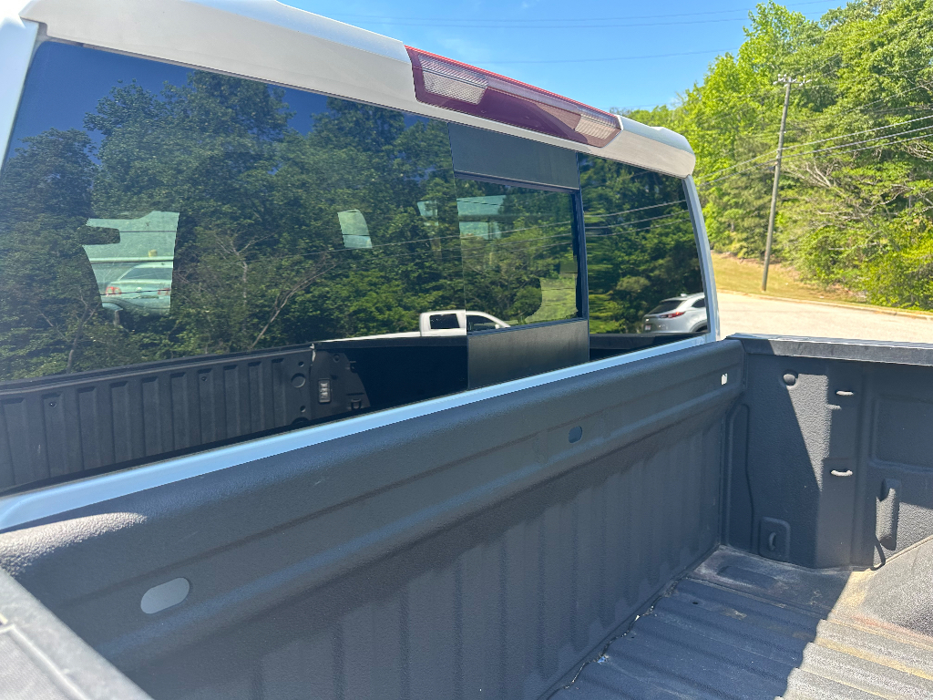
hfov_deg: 71.6
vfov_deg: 56.8
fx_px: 647
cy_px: 350
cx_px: 466
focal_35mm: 24
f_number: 1.78
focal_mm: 6.86
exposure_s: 1/511
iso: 80
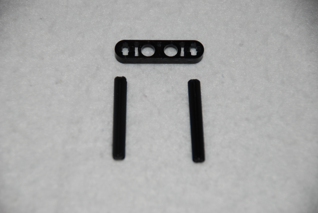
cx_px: 159
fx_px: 1791
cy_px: 106
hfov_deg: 10.1
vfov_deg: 6.8
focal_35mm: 202
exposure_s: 1/60
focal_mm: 135
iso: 100
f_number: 5.6
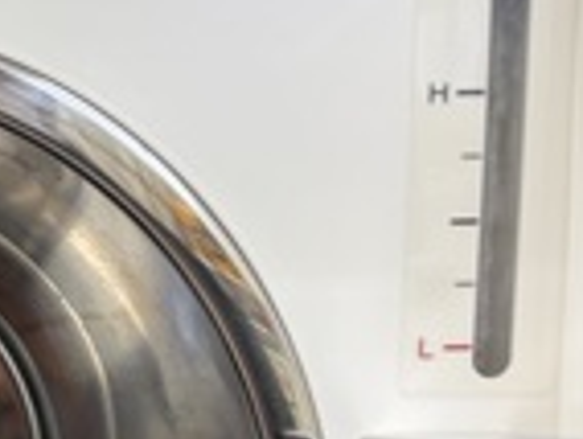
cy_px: 537
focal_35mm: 73
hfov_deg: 23.3
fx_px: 1232
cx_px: -197
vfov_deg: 19.0
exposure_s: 1/120
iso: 80
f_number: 1.6
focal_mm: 5.96
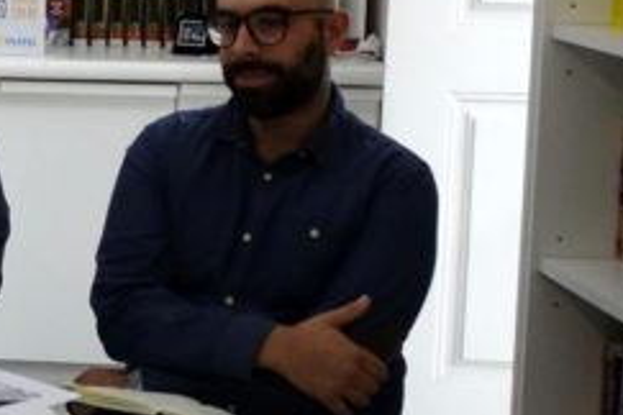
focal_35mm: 92
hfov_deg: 20.5
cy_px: 5
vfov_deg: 14.6
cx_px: -159
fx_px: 1592
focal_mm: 11.35
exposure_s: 1/200
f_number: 3.2
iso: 2000
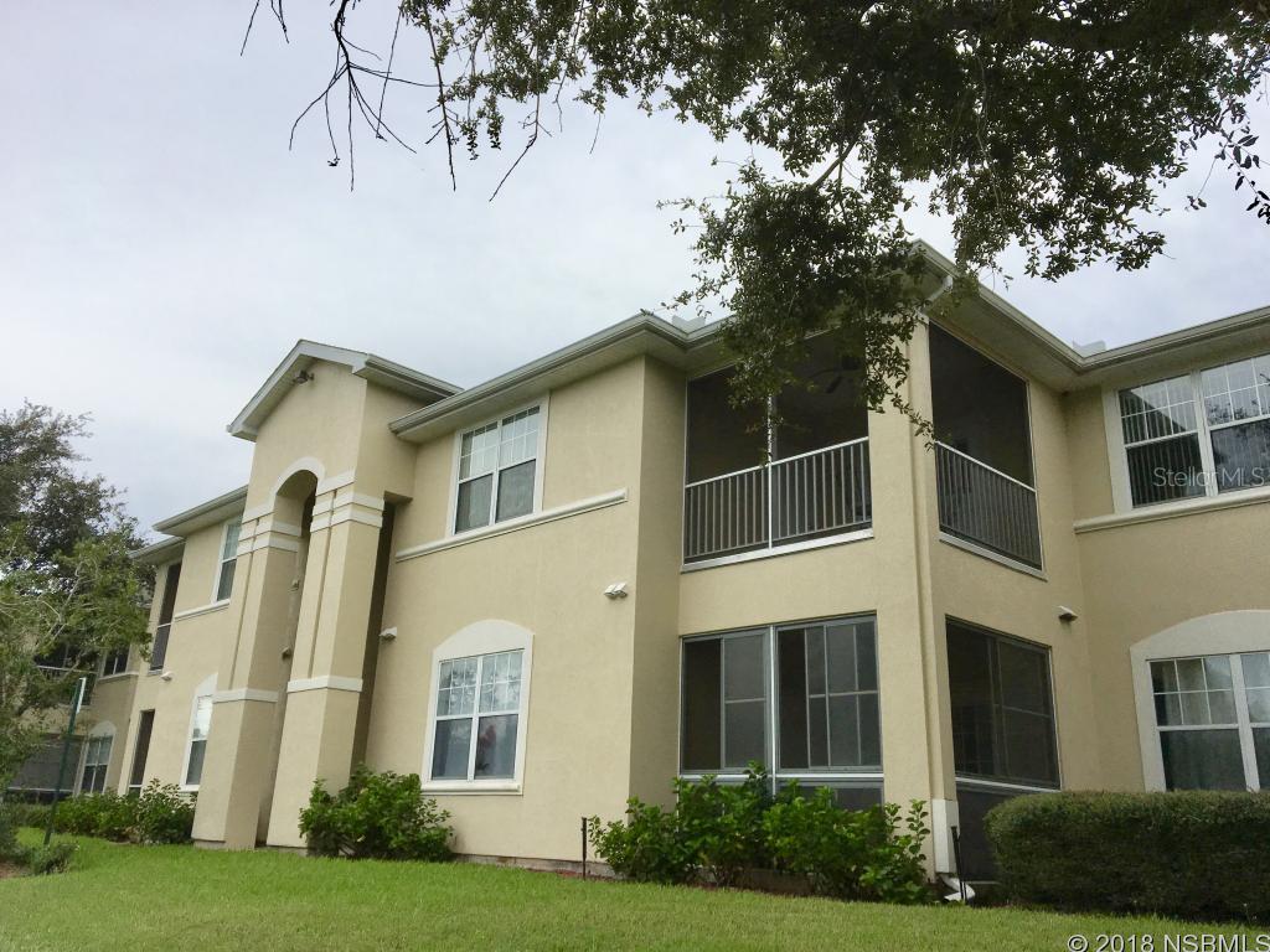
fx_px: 1064
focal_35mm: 29
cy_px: 476
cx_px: 635
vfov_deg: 48.2
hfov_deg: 61.7
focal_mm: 4.15
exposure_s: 1/2137
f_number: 2.2
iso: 25
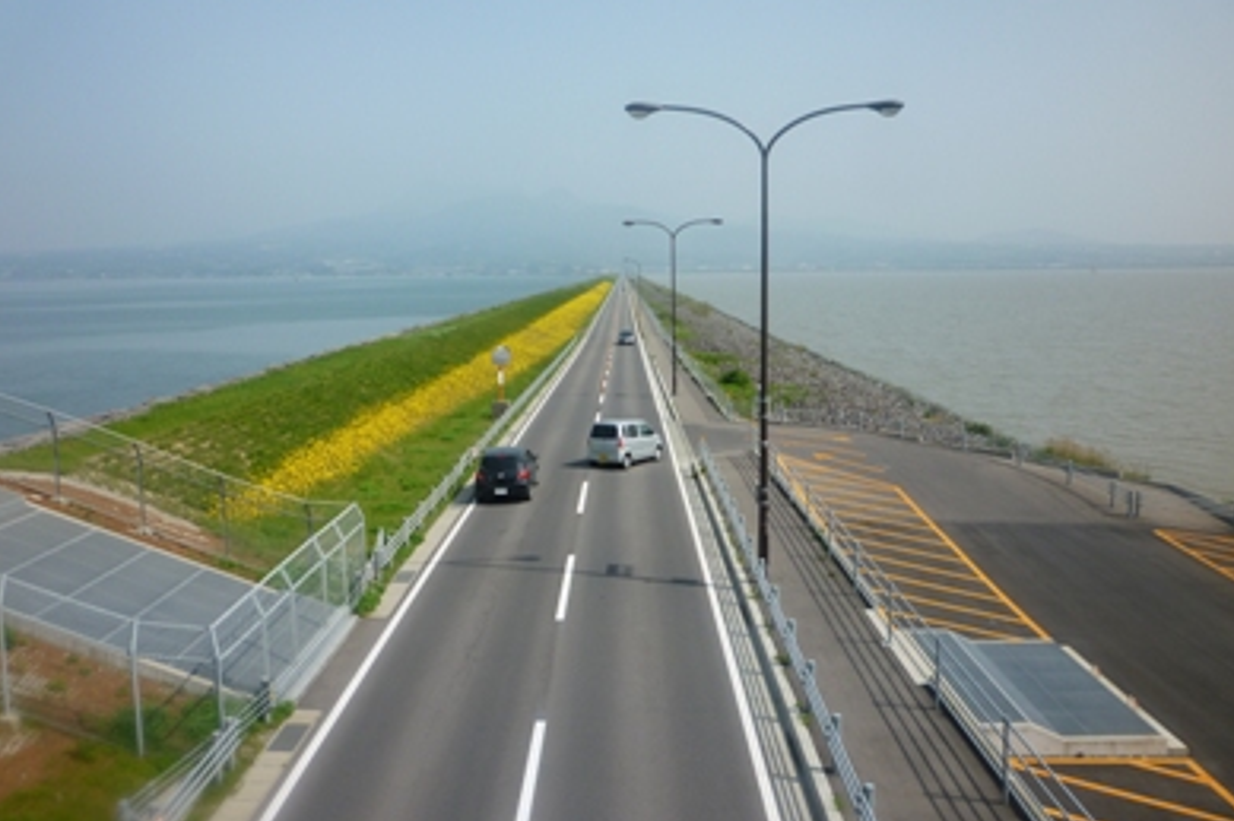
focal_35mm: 31
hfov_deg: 60.3
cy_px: 428
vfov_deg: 42.3
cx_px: 619
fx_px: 1062
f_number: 4
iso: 80
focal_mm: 5.2
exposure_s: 1/640
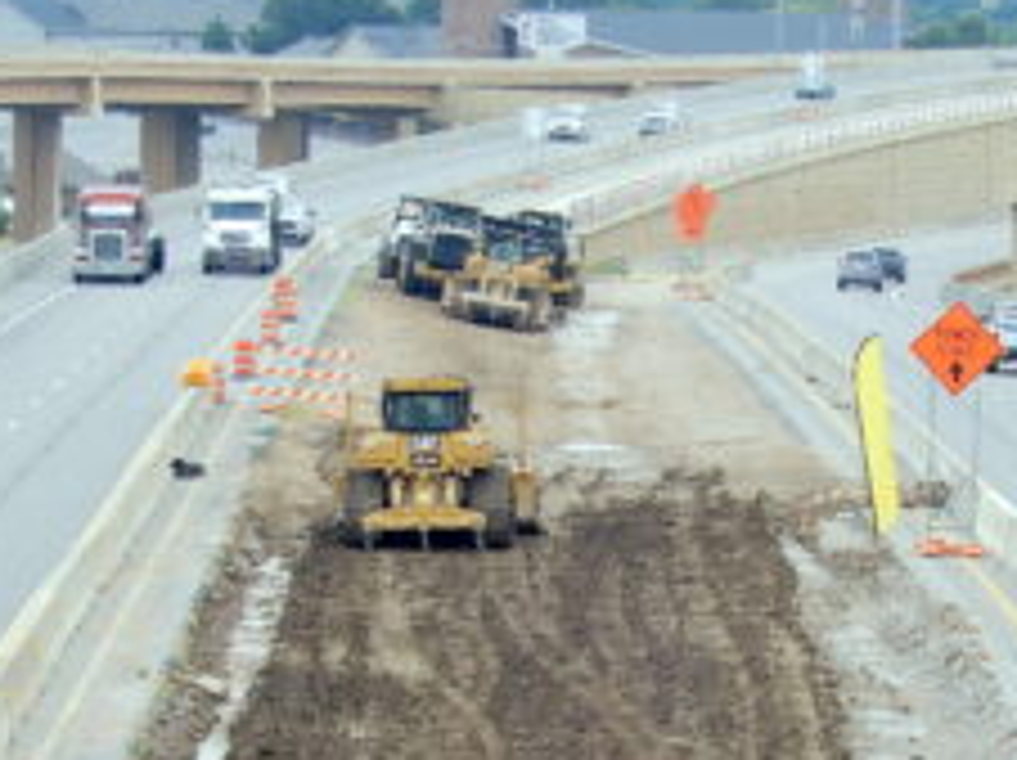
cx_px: 657
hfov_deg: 6.2
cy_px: 652
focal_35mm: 319
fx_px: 9362
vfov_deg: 4.6
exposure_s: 1/250
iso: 80
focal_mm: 32.1
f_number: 5.6
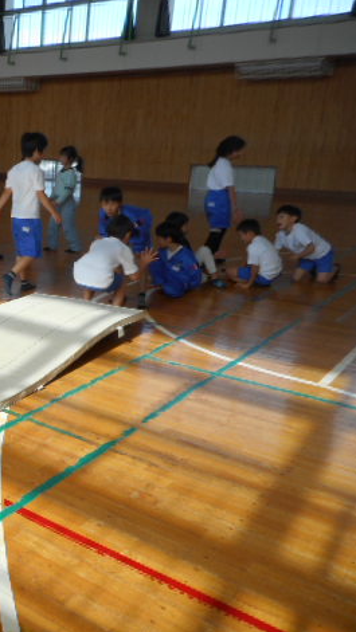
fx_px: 621
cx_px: -64
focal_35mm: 37
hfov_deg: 28.2
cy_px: 315
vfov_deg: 54.0
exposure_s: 1/160
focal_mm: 4.5
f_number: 3.7
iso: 80
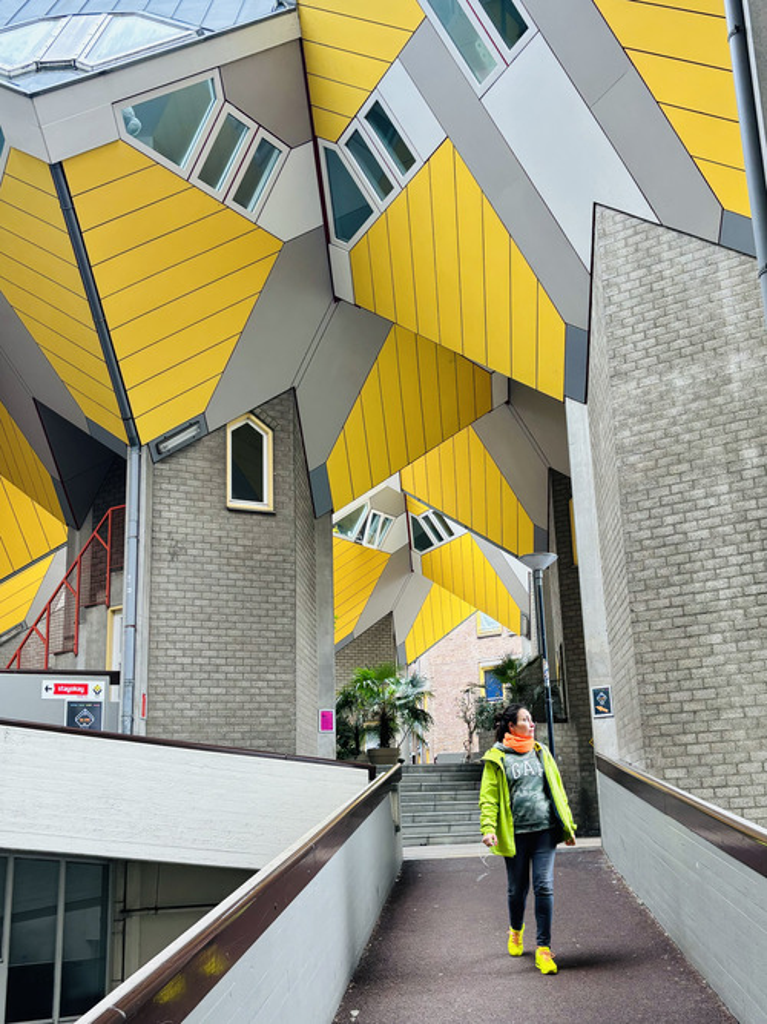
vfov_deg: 67.3
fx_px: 768
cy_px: 512
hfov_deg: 53.0
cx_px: 384
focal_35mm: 26
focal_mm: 5.96
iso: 40
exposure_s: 1/121
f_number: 1.6
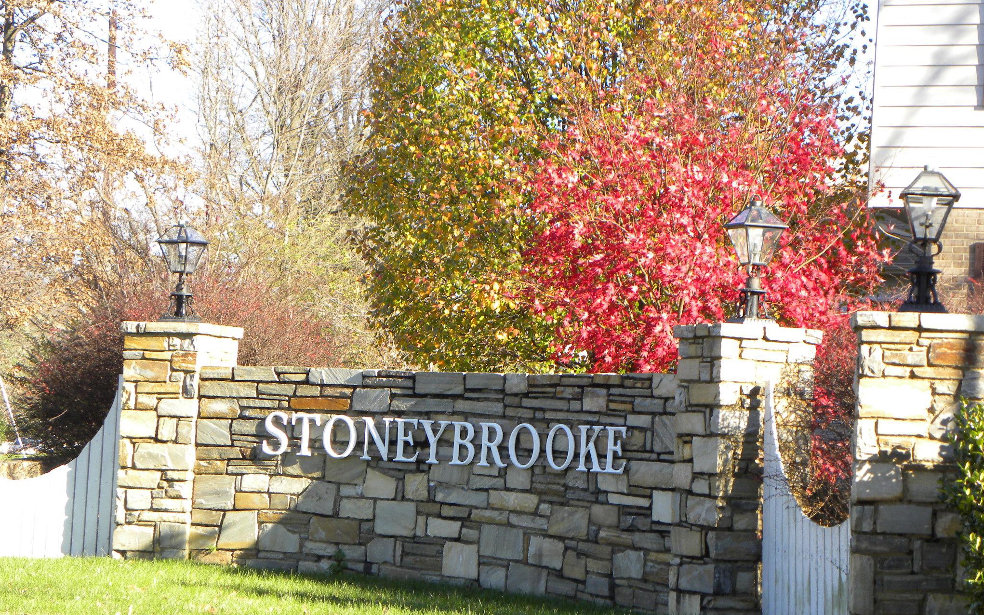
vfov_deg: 13.0
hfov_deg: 20.6
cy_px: 308
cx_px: 492
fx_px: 2708
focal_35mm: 101
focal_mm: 16.9
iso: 91
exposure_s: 1/176
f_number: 4
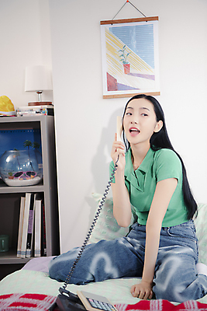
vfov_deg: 33.4
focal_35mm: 60
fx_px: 517
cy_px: 156
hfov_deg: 22.6
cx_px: 104
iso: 400
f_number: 2.8
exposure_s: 1/125
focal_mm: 60
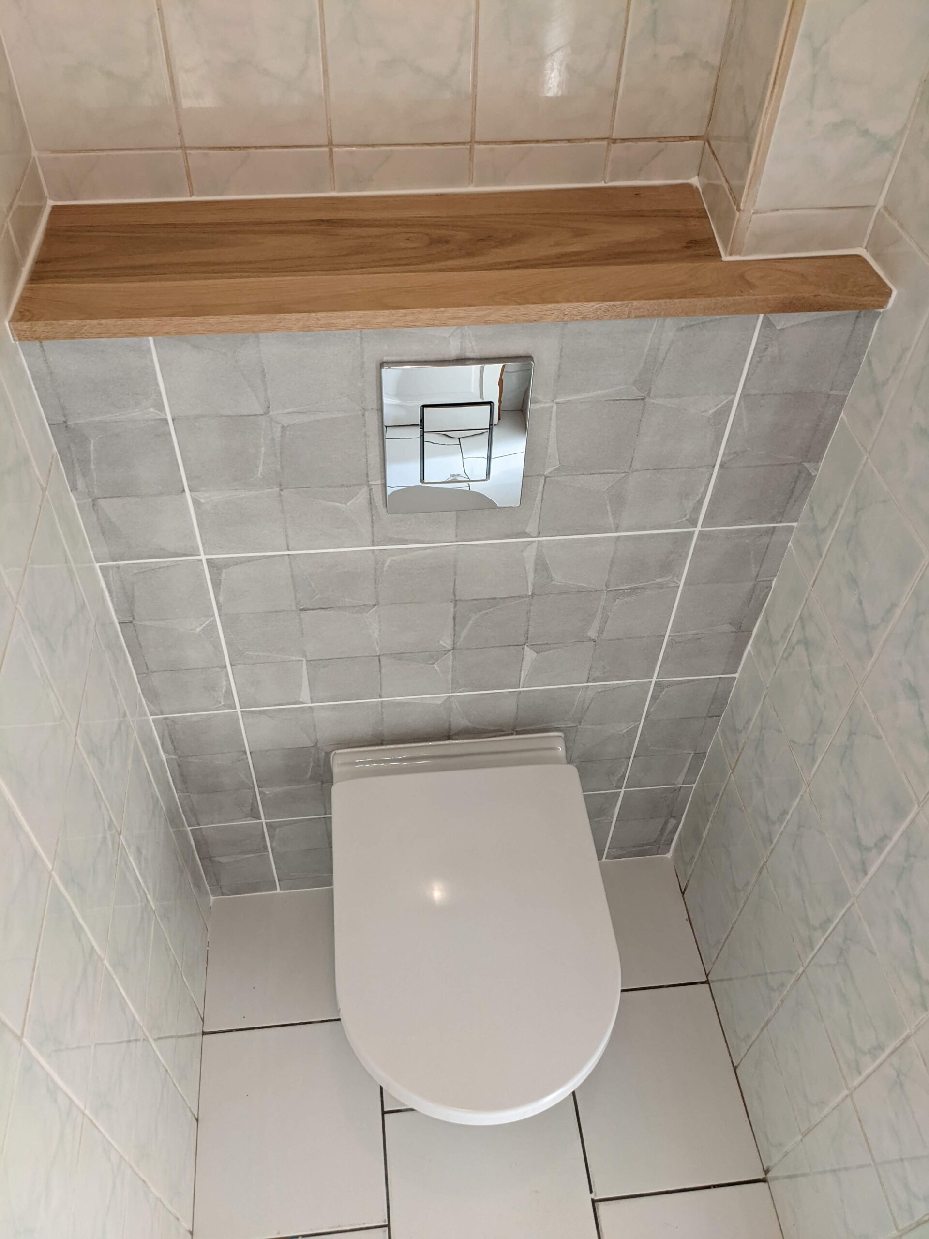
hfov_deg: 51.4
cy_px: 620
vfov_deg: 65.3
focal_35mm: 27
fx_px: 966
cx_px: 464
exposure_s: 1/49.9
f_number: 1.73
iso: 164
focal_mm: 4.38
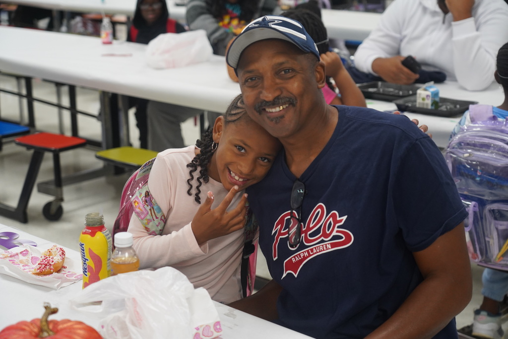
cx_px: 254
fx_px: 946
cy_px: 170
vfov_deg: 20.3
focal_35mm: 67
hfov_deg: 30.1
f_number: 4
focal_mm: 67
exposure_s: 1/160
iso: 2500
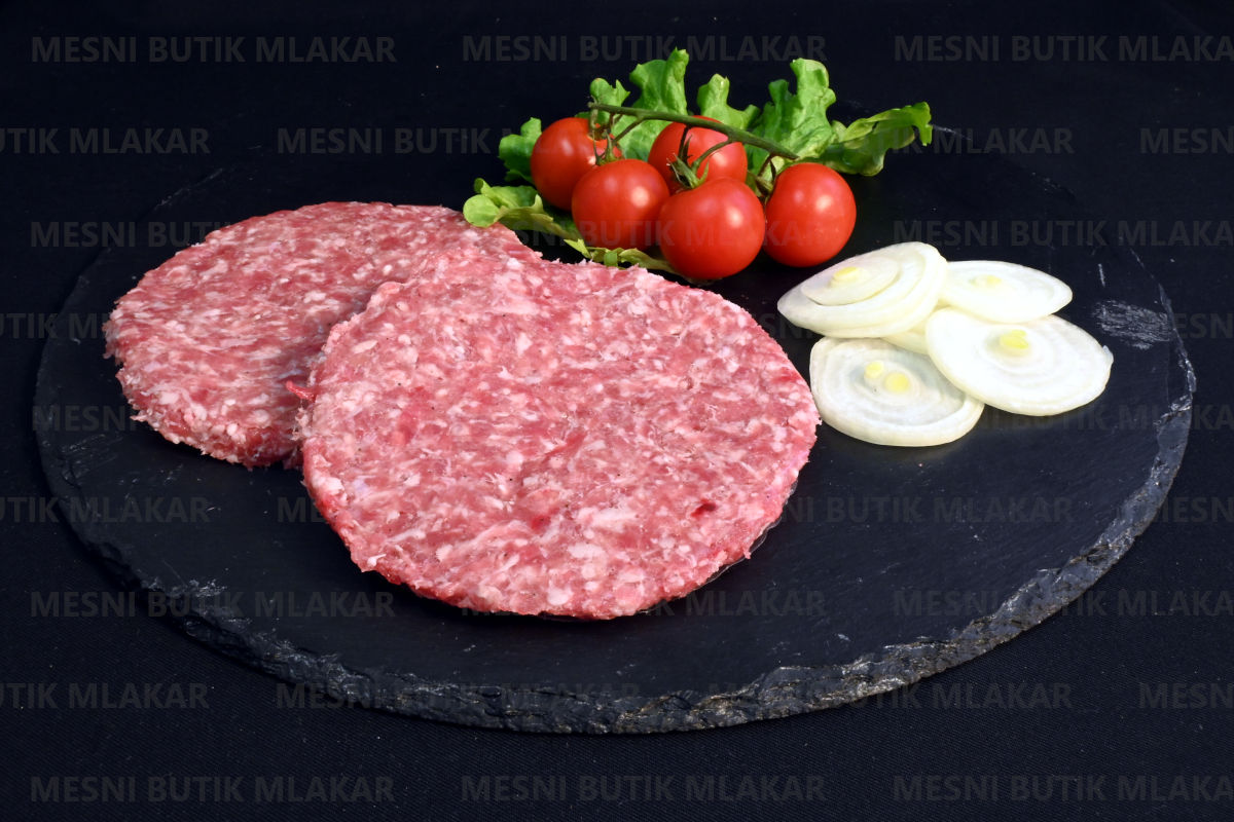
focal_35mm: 33
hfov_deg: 57.2
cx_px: 617
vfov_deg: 40.0
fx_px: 1131
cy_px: 411
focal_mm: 22
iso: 1600
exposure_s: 1/10
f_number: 25
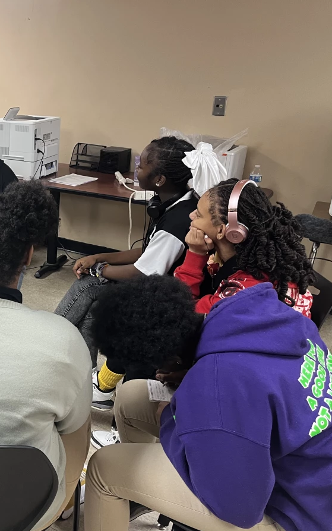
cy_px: 267
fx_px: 535
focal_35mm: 37
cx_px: -18
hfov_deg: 31.2
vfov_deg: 52.7
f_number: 1.6
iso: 160
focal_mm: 5.1
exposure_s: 1/60
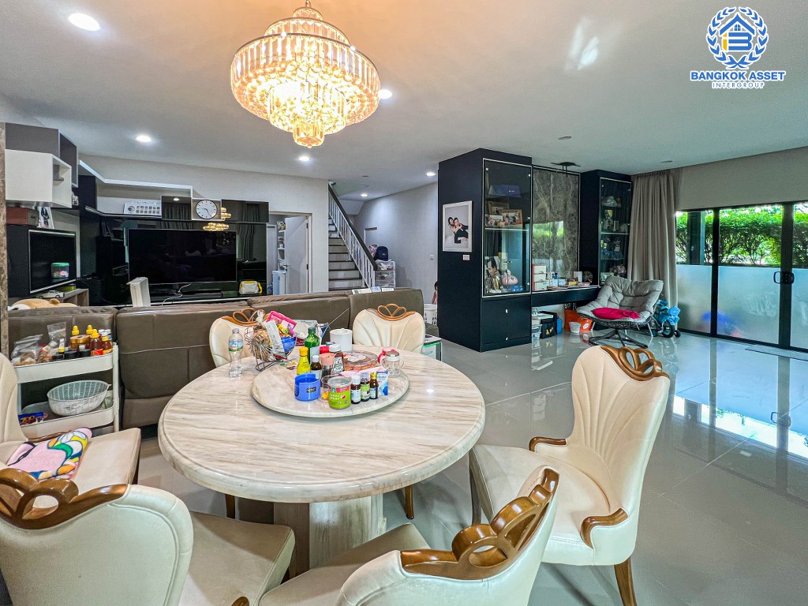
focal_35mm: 13
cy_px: 303
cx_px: 404
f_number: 1.8
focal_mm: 1.57
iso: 200
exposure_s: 1/100
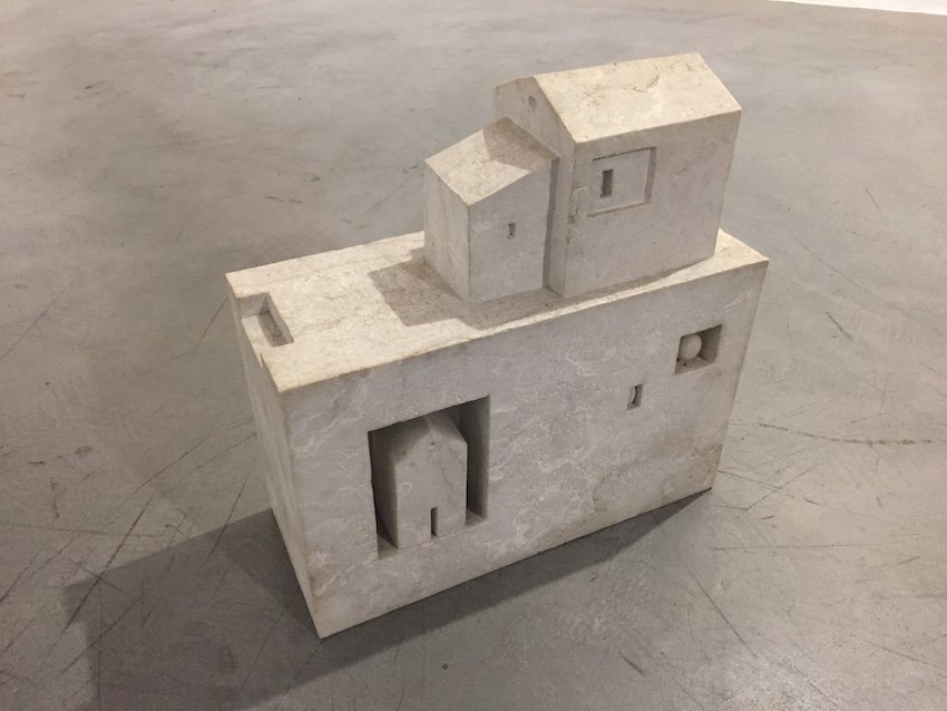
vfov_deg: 48.2
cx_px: 474
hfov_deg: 61.6
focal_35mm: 29
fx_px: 794
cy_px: 356
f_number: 2.2
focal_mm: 4.15
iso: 200
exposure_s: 1/30
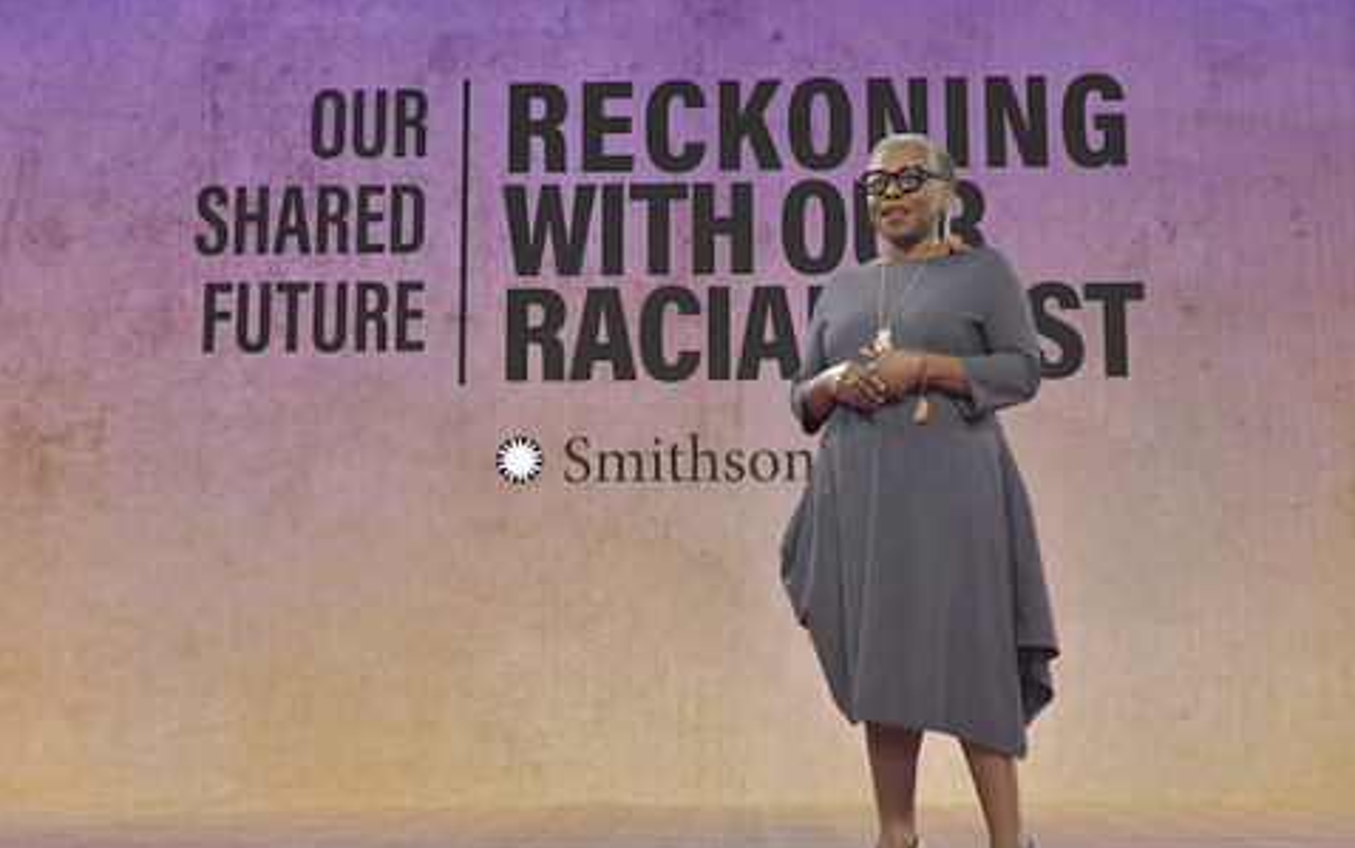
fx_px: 1588
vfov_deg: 29.9
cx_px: 678
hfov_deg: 46.2
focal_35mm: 43
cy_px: 448
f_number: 5.6
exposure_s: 1/60
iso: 800
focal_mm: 28
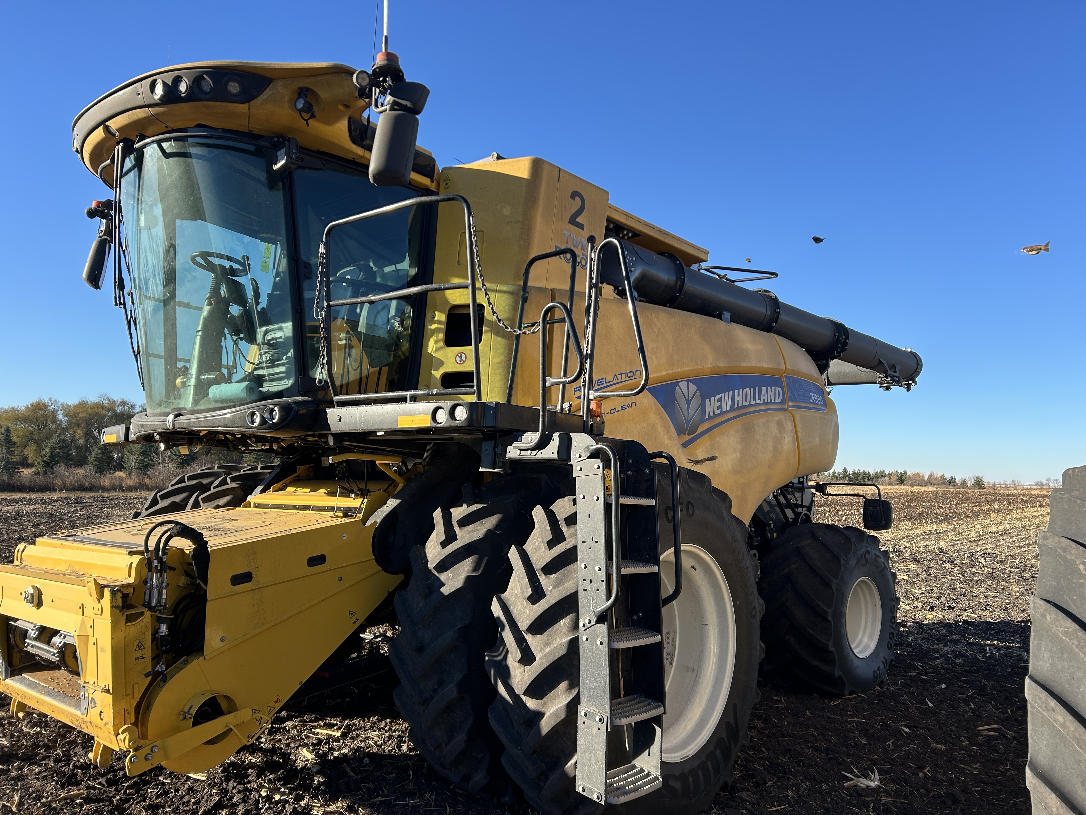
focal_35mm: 26
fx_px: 816
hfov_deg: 67.3
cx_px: 543
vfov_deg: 53.1
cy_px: 408
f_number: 1.5
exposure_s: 1/1724
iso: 50
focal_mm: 5.7
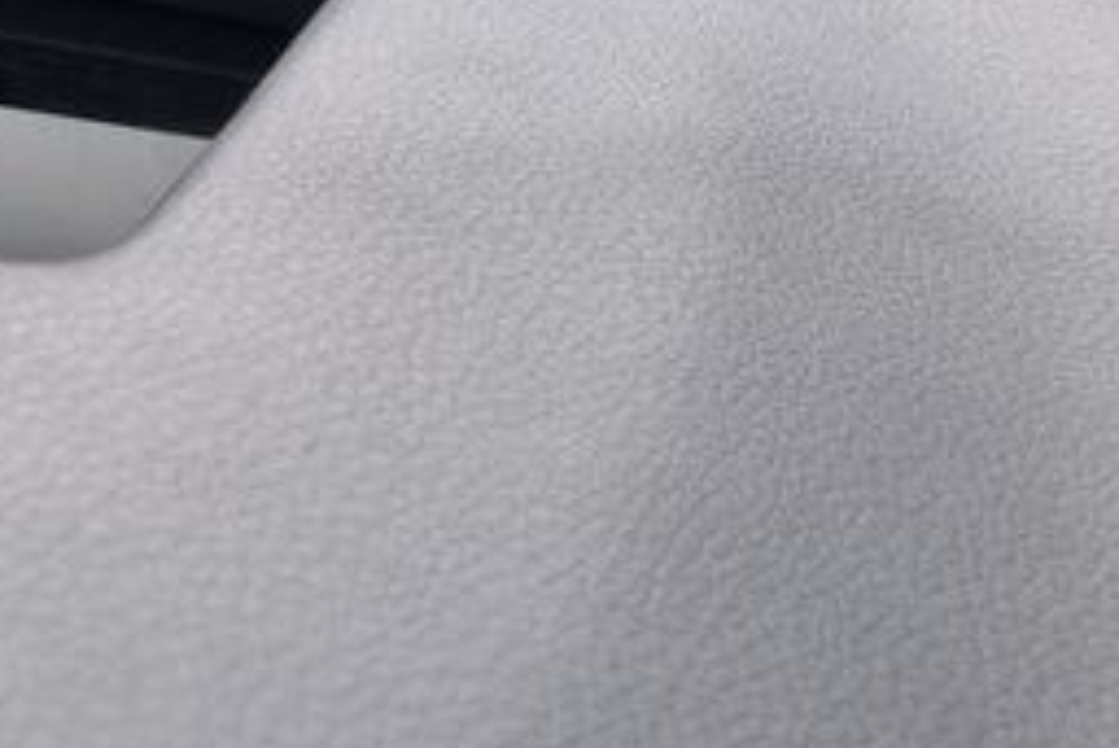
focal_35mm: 108
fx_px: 3359
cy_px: -241
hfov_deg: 16.3
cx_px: -800
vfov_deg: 12.3
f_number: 1.8
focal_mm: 5.4
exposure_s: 1/180
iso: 50
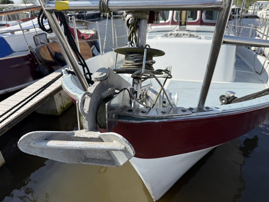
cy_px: 101
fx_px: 187
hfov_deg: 71.6
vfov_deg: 56.8
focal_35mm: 24
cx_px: 134
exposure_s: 1/4167
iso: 80
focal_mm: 6.76
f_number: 1.78
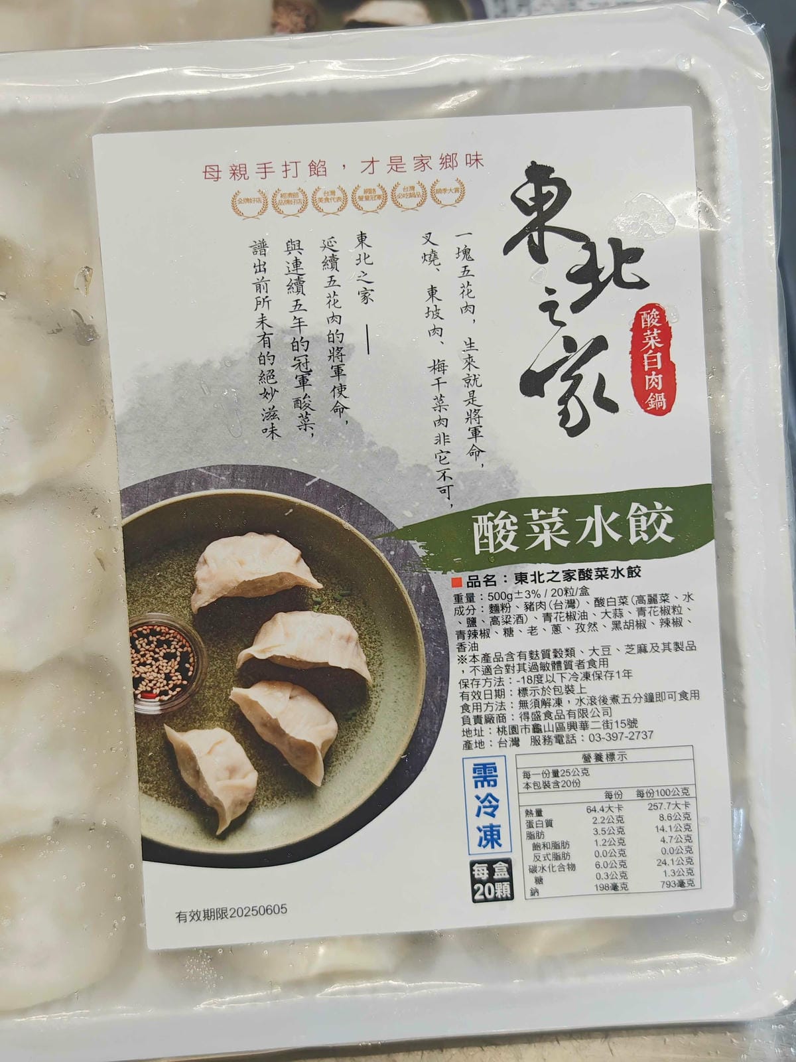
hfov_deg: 31.5
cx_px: 398
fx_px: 1410
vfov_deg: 41.2
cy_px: 531
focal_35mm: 46
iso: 444
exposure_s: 1/120
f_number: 2
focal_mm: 8.72
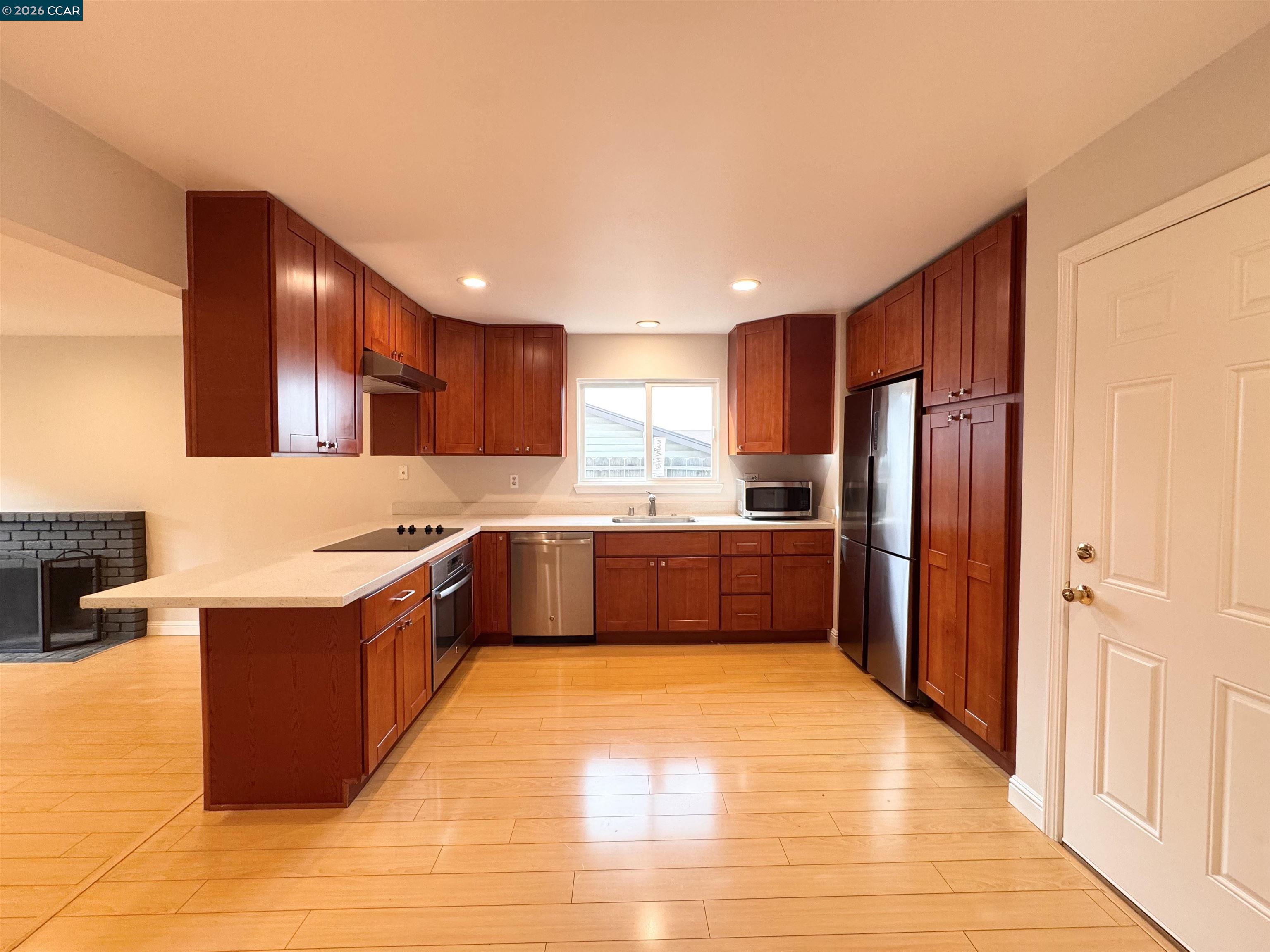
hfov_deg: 102.1
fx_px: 514
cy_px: 476
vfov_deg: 85.7
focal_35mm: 14
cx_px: 635
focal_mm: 2.22
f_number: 2.2
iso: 200
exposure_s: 1/120
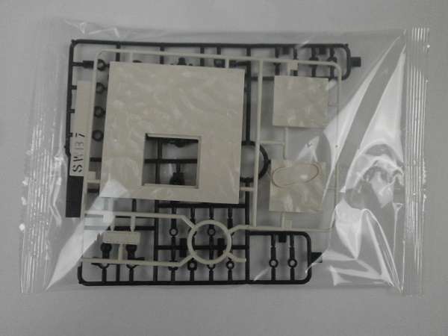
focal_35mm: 32
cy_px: 168
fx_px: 414
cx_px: 224
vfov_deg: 44.2
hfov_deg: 56.8
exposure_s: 1/250
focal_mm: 5.8
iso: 640
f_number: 3.1
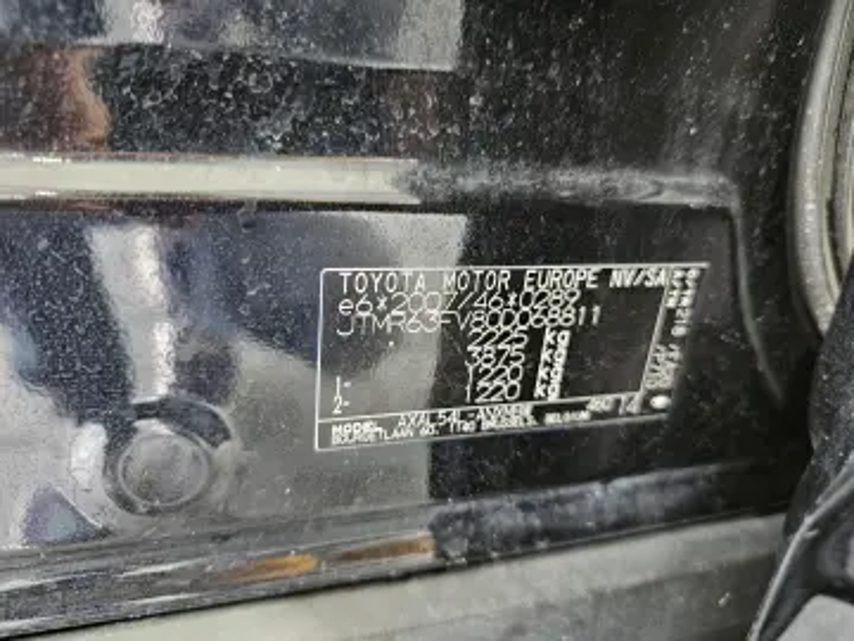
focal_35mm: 23
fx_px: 567
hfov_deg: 73.9
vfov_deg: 58.9
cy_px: 320
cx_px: 427
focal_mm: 6.3
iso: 640
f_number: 1.7
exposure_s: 1/33.3
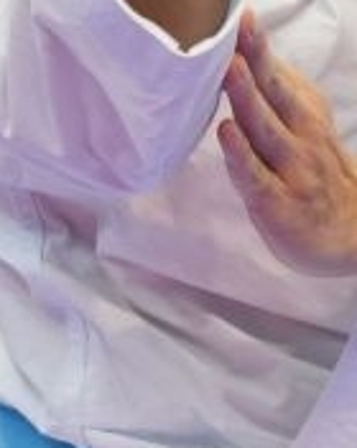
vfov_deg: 1.5
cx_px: 357
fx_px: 17004
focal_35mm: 1283
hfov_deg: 1.2
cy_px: 239
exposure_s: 1/500
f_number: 2.8
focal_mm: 200
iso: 1000
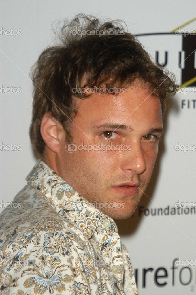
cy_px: 148
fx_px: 1227
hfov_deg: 9.1
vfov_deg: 13.7
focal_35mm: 150
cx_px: 98
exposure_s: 1/160
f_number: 6.3
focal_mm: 100
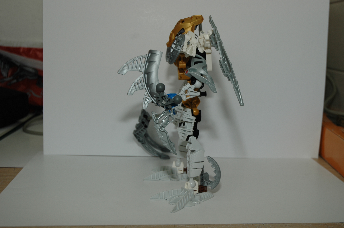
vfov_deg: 26.4
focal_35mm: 51
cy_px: 114
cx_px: 172
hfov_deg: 38.9
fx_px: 487
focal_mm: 34
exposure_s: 1/100
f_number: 5
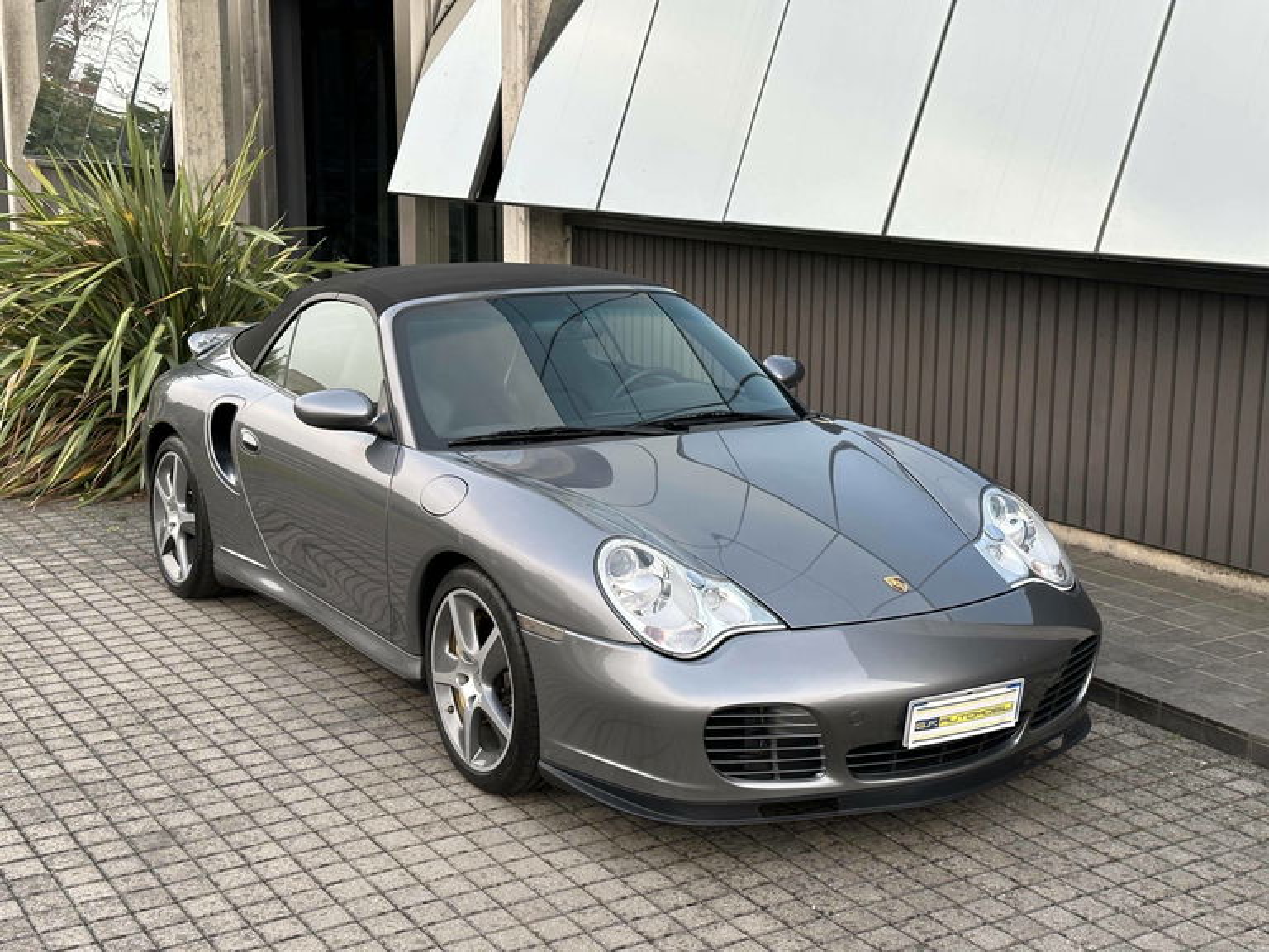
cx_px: 634
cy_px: 476
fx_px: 1760
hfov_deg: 39.7
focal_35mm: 48
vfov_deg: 30.3
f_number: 1.78
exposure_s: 1/119
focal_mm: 6.86
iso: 80
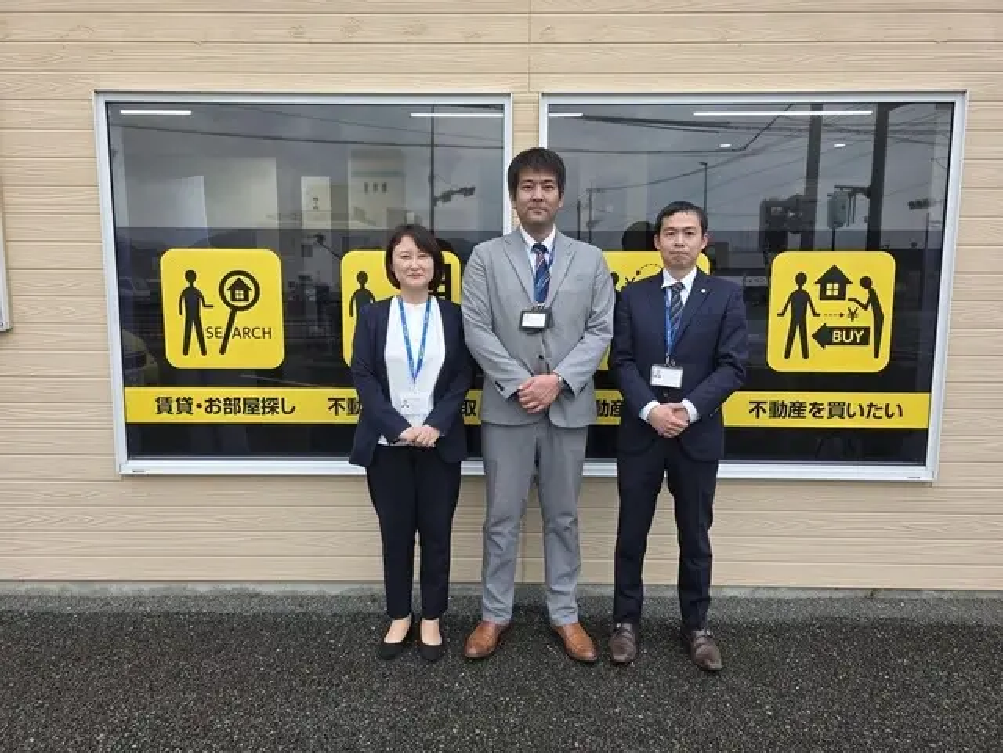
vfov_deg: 58.9
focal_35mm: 23
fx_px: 666
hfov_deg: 73.9
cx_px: 502
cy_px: 376
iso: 12
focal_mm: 6.3
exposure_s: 1/120
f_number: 1.7
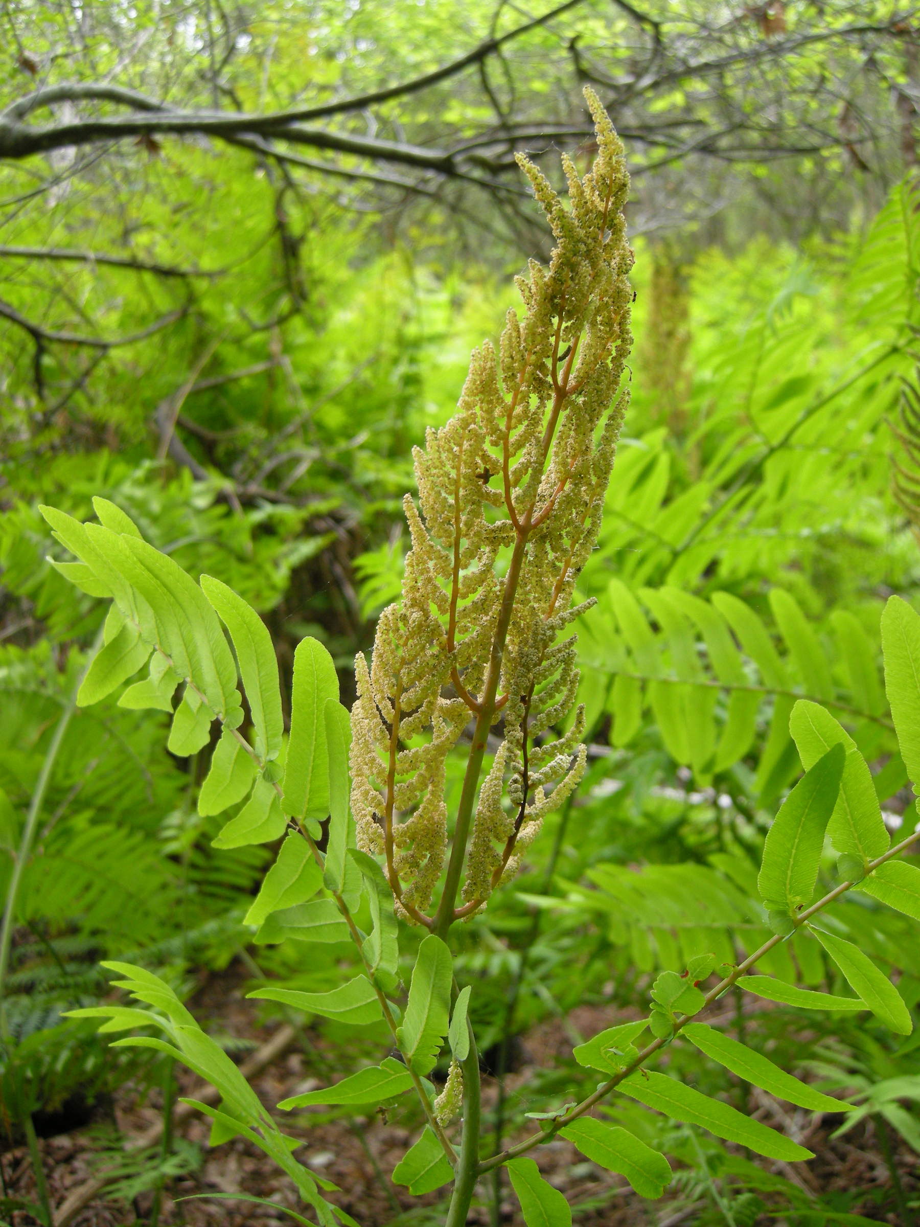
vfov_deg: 52.6
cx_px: 460
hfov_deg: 40.7
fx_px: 1240
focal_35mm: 35
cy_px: 614
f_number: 2.7
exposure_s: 1/51
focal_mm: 7.5
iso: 111
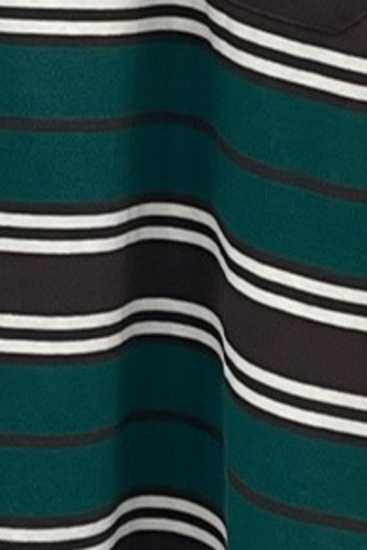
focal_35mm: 158
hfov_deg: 8.7
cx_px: 137
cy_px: 127
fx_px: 2413
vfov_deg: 12.9
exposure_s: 1/50
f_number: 1.6
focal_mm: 5.1
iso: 80
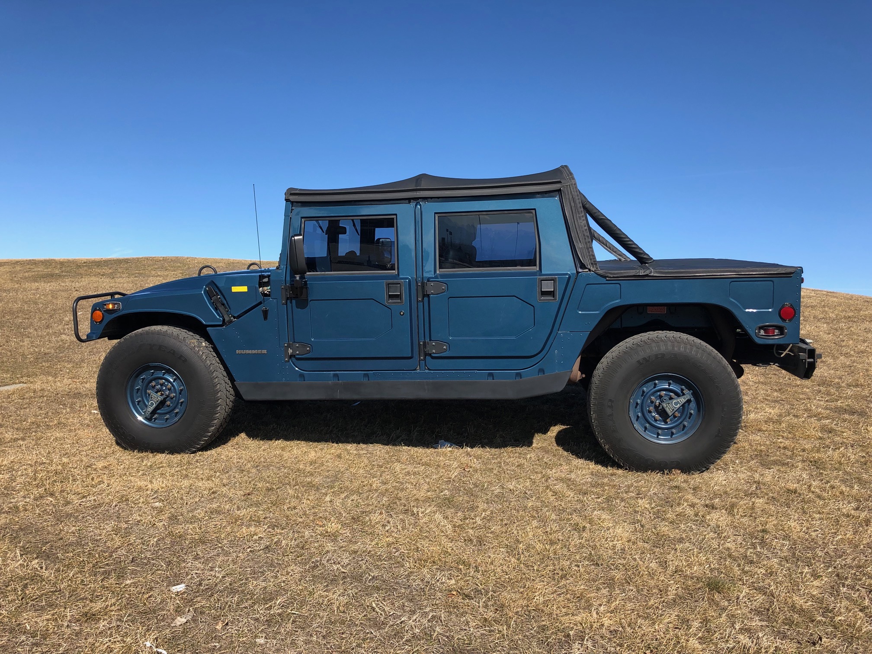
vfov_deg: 49.7
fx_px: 705
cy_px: 327
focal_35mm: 28
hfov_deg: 63.4
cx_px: 436
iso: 20
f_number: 1.8
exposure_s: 1/1021
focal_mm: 4
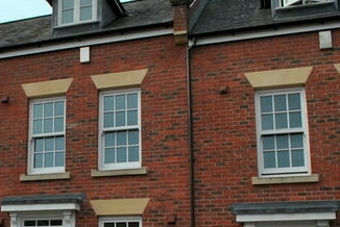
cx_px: 38
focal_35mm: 58
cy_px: 185
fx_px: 548
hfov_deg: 32.8
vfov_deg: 23.1
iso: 100
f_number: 8
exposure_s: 1/200
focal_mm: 18
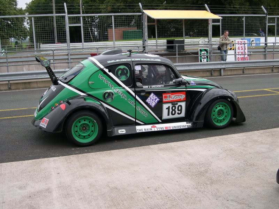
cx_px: 140
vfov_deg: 34.3
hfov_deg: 44.8
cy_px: 104
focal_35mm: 42
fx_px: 339
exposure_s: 1/448
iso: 100
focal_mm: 9
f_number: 2.9
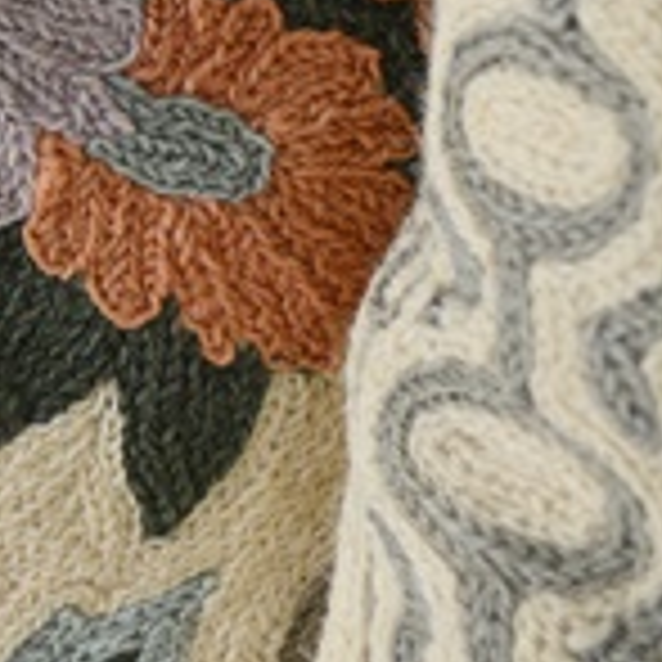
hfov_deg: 9.9
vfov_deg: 10.5
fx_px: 3592
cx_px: -603
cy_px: 77
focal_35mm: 166
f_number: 5.6
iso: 400
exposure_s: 1/125
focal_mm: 32
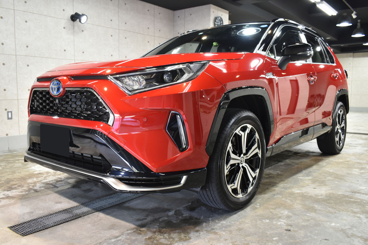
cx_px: 184
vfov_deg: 41.7
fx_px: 322
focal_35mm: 32
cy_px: 122
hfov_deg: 59.5
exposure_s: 1/60
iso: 800
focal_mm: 21
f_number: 5
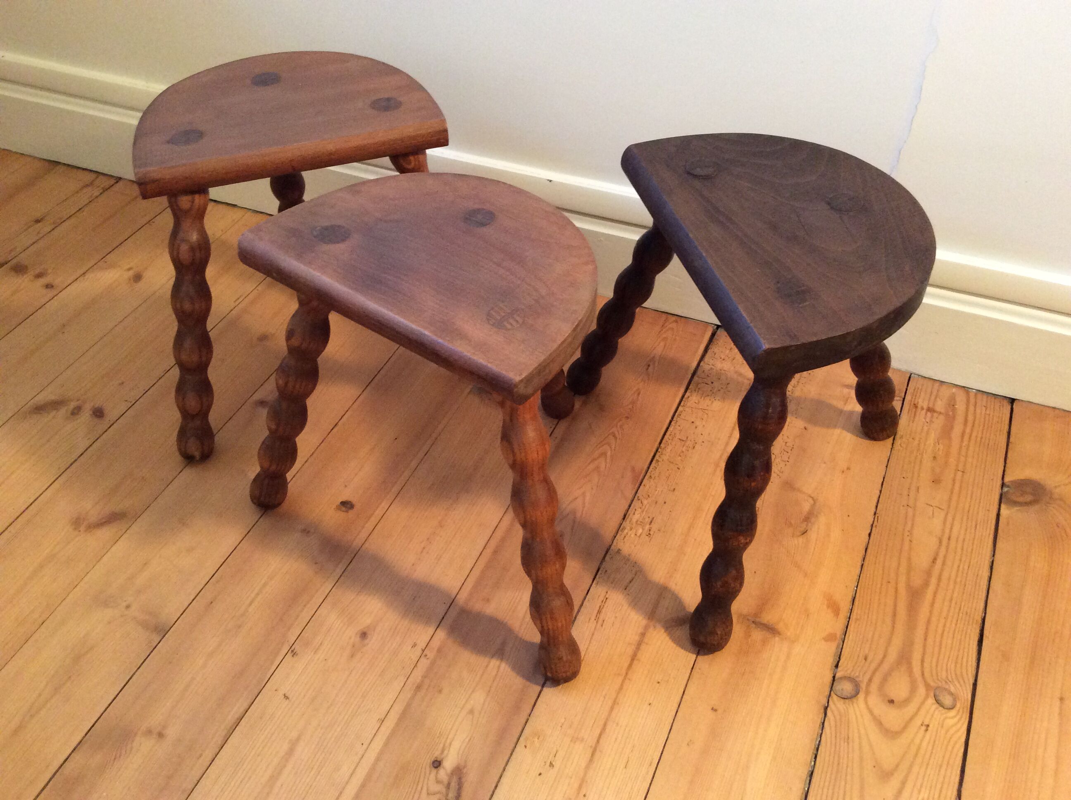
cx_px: 536
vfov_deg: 44.1
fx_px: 989
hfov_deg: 56.9
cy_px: 400
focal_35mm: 32
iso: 250
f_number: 2.4
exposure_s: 1/25
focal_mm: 3.3
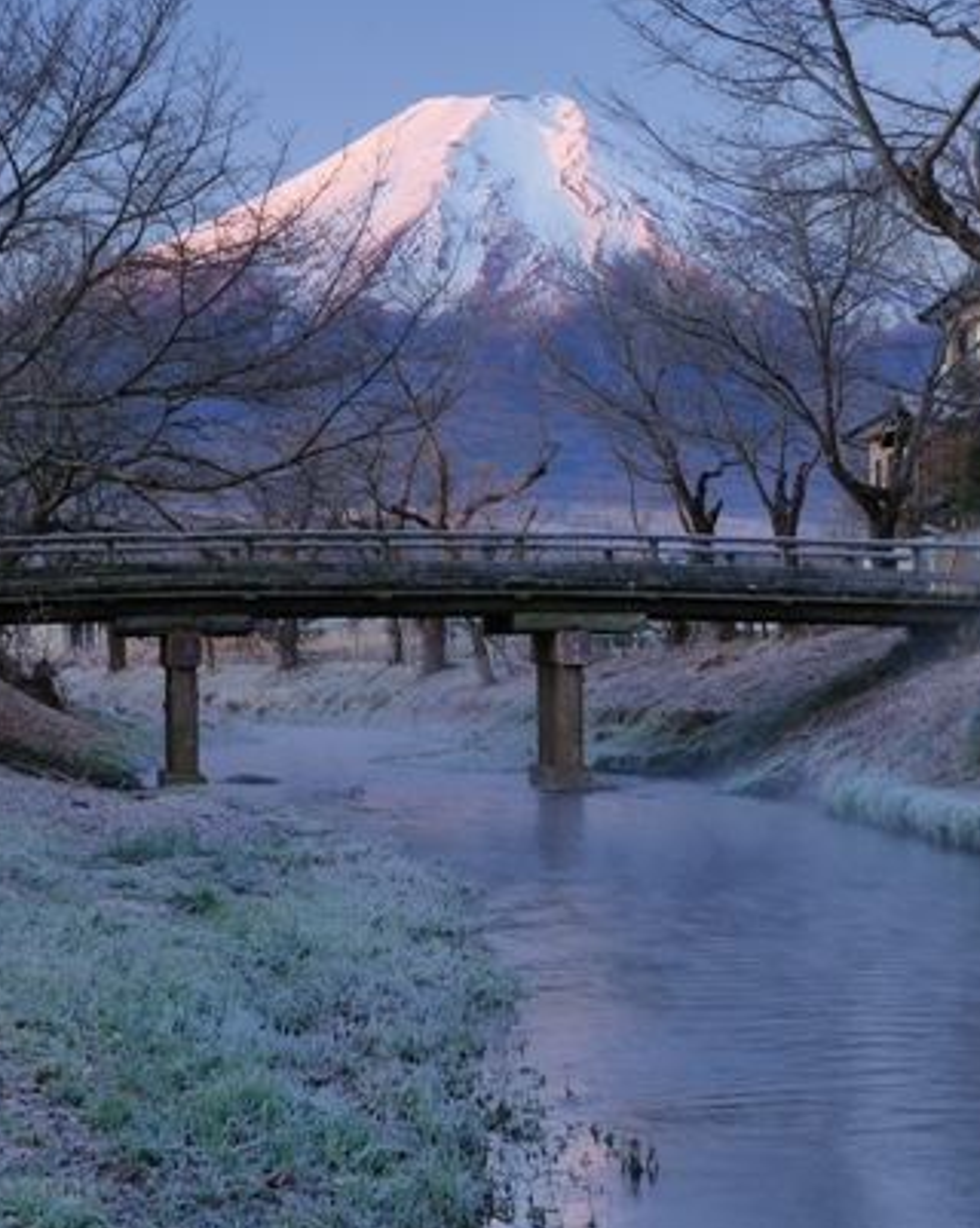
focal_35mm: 75
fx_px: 2723
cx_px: 441
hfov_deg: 20.4
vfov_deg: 25.4
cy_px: 626
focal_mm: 50
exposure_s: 1/1.67
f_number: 11
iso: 100
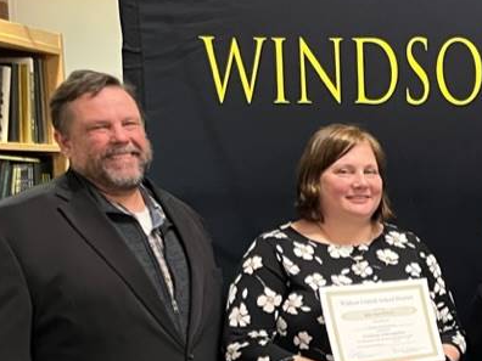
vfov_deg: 17.2
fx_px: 1170
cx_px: 710
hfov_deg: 20.2
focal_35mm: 84
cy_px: 354
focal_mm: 5.1
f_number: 1.6
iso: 400
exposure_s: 1/60
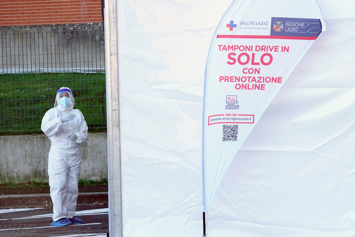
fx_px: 1243
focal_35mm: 126
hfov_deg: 16.3
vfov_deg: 10.9
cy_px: 118
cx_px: 178
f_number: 9
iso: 2000
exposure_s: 1/500
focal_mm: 126
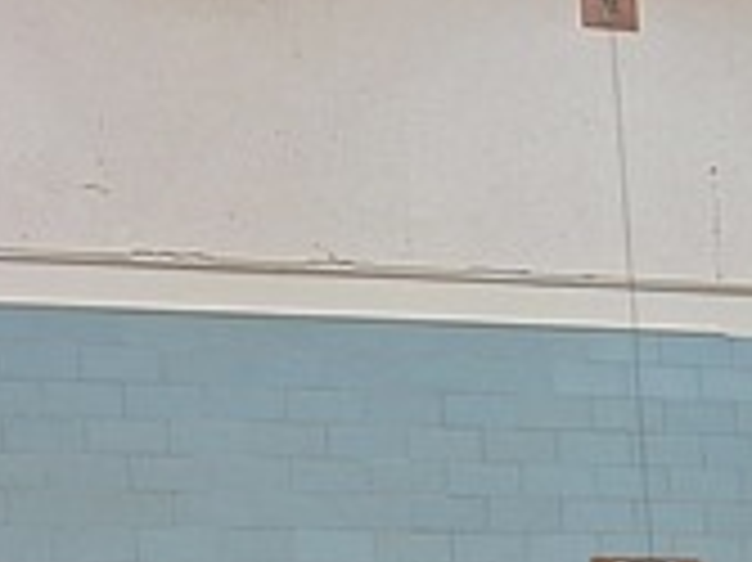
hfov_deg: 11.3
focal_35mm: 141
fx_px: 3061
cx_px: 1887
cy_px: 1066
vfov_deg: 9.9
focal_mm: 5.54
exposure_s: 1/40
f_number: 1.8
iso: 64
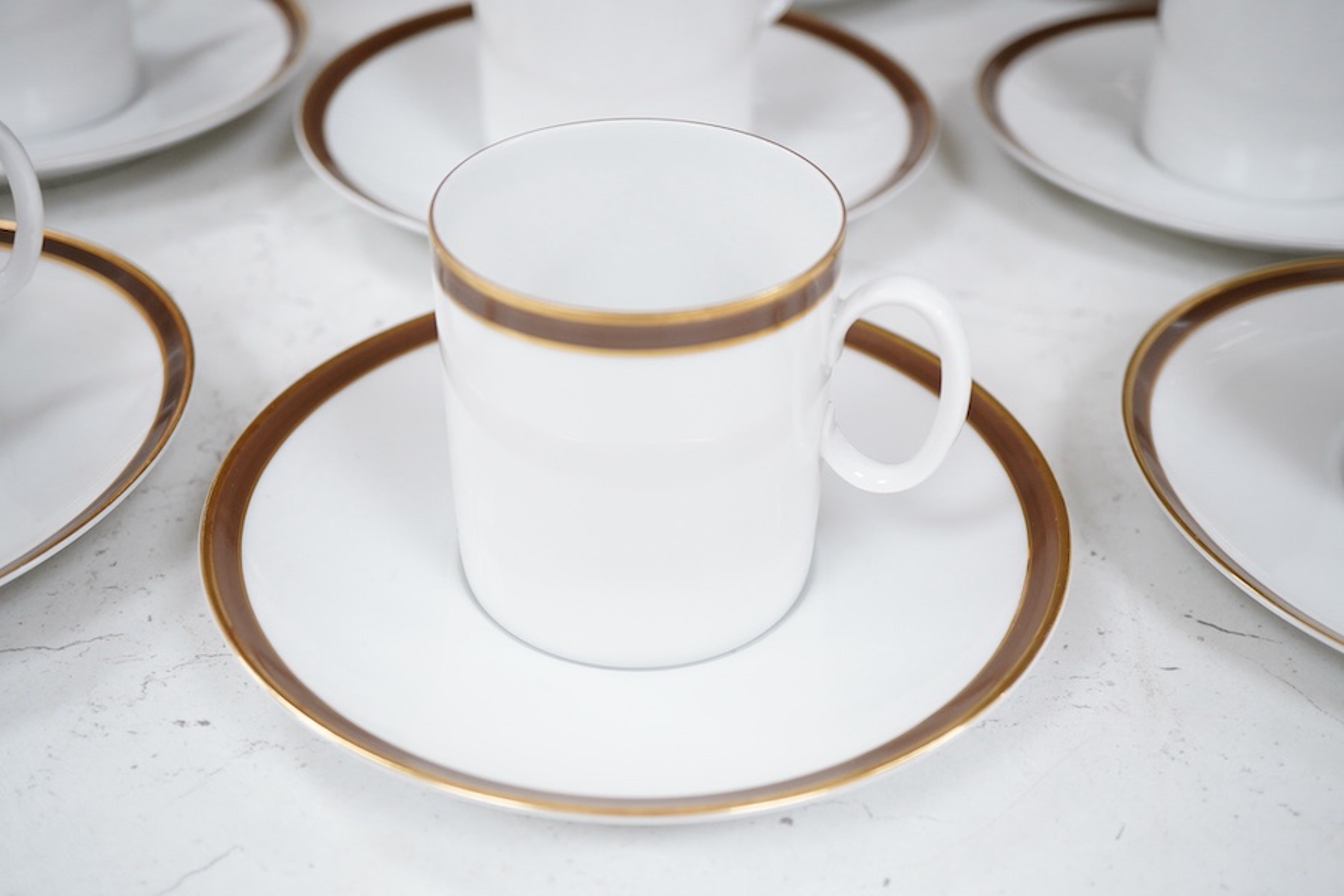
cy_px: 448
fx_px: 1680
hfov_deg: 43.6
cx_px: 672
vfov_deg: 29.9
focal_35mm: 45
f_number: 6.3
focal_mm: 30
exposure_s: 1/125
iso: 1250
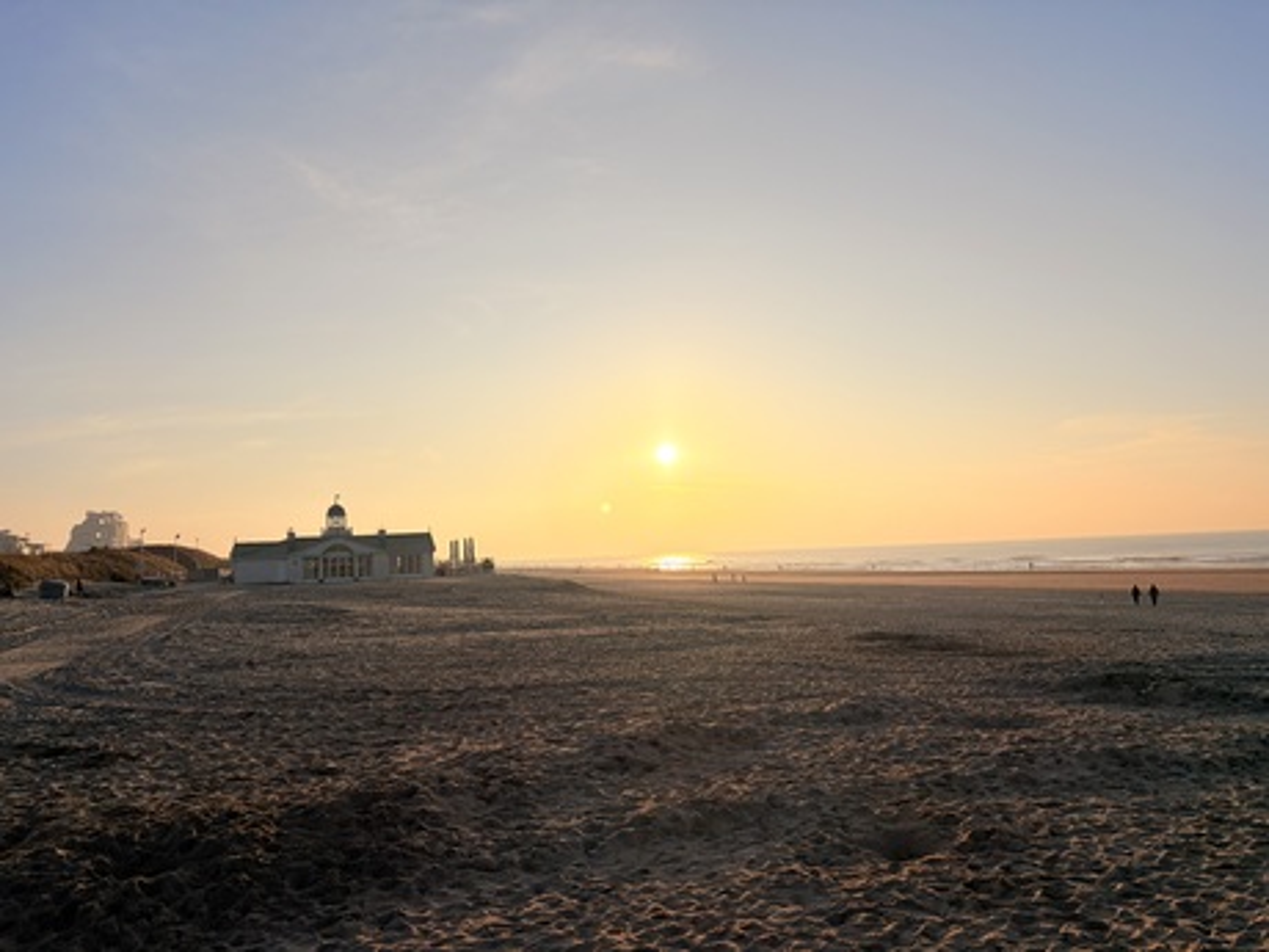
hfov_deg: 67.3
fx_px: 953
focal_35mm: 26
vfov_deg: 53.1
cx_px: 634
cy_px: 476
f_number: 1.6
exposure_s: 1/14493
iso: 50
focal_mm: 5.96
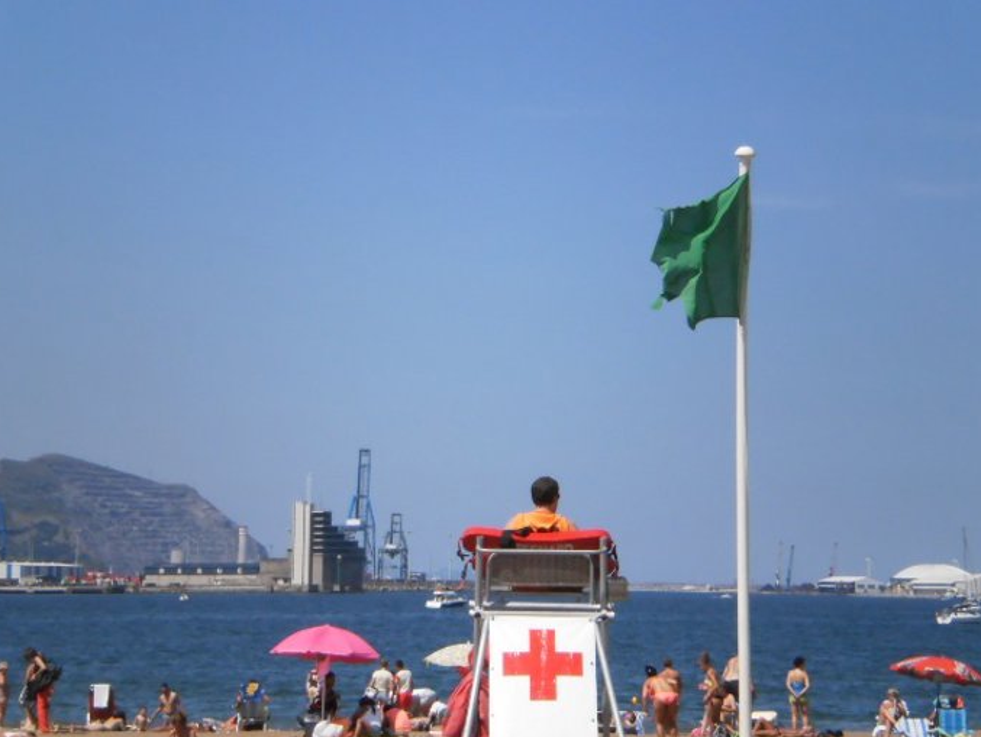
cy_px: 374
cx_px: 496
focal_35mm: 110
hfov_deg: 17.9
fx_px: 3120
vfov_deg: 13.5
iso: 400
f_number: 8.5
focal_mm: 18.9
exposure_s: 1/1600
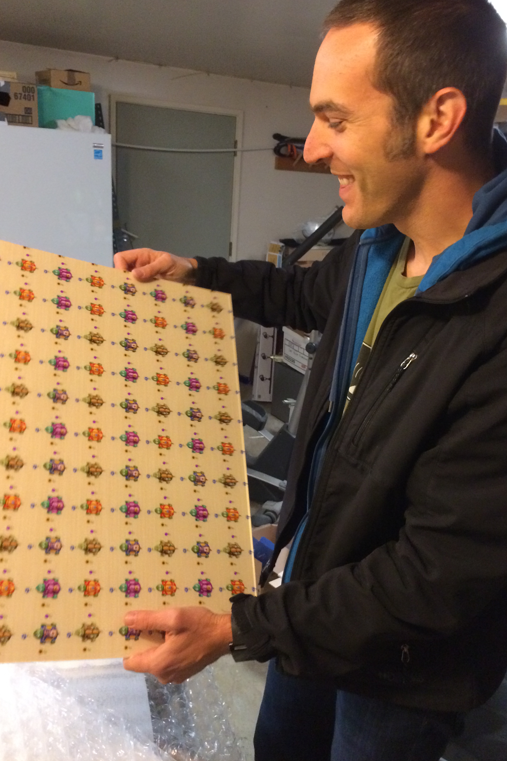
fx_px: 676
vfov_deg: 58.7
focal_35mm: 32
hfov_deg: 41.1
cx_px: 265
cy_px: 378
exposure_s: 1/30
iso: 320
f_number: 2.2
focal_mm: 4.12
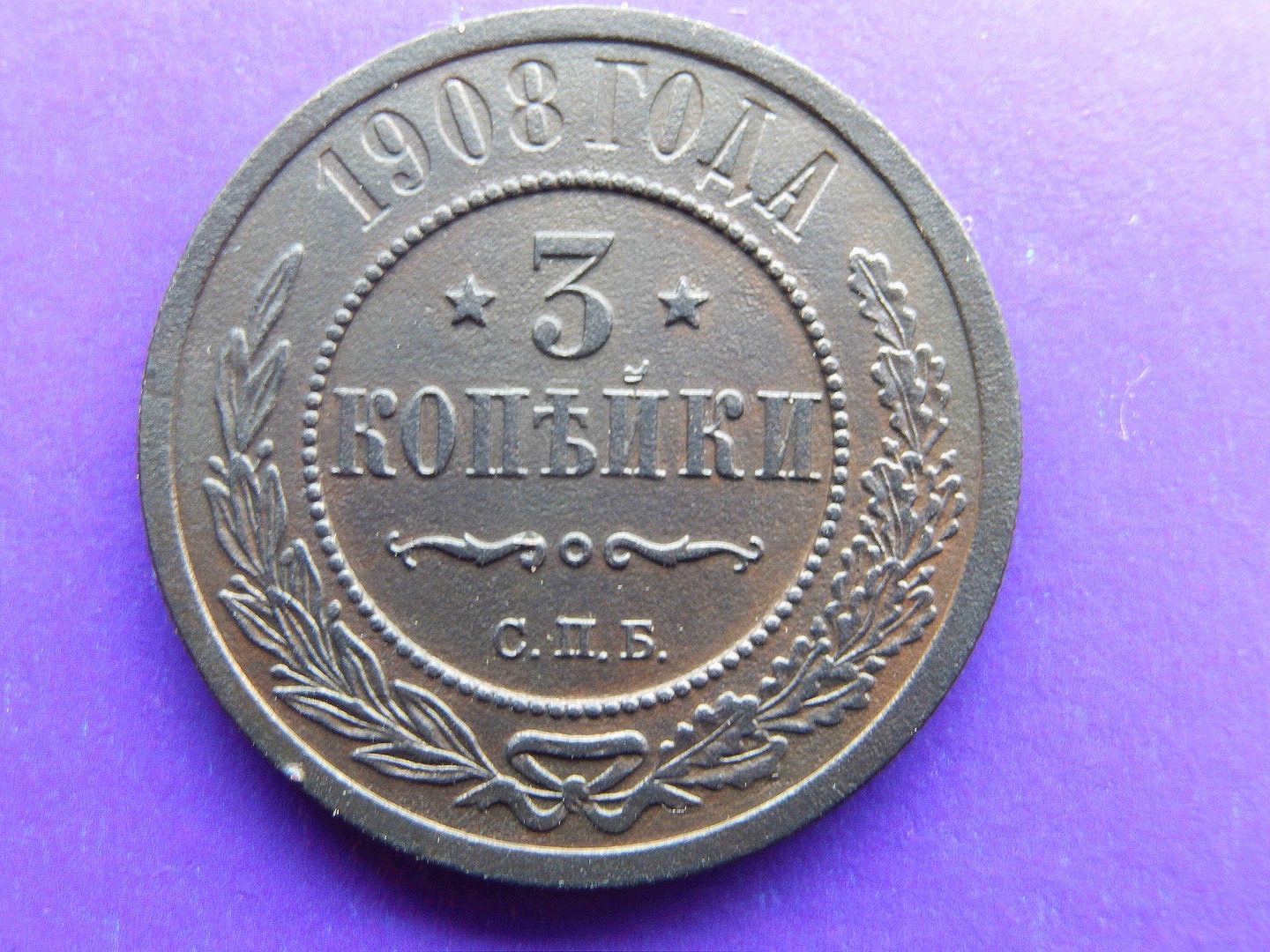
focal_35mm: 67
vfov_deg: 21.9
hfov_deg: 29.0
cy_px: 476
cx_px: 635
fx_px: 2458
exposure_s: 1/30
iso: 220
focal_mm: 12
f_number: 4.8
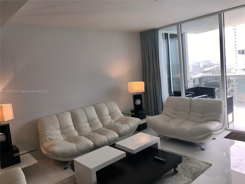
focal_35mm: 28
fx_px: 198
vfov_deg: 49.7
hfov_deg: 63.4
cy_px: 92
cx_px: 122
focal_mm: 3.99
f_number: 1.8
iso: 20
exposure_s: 1/263
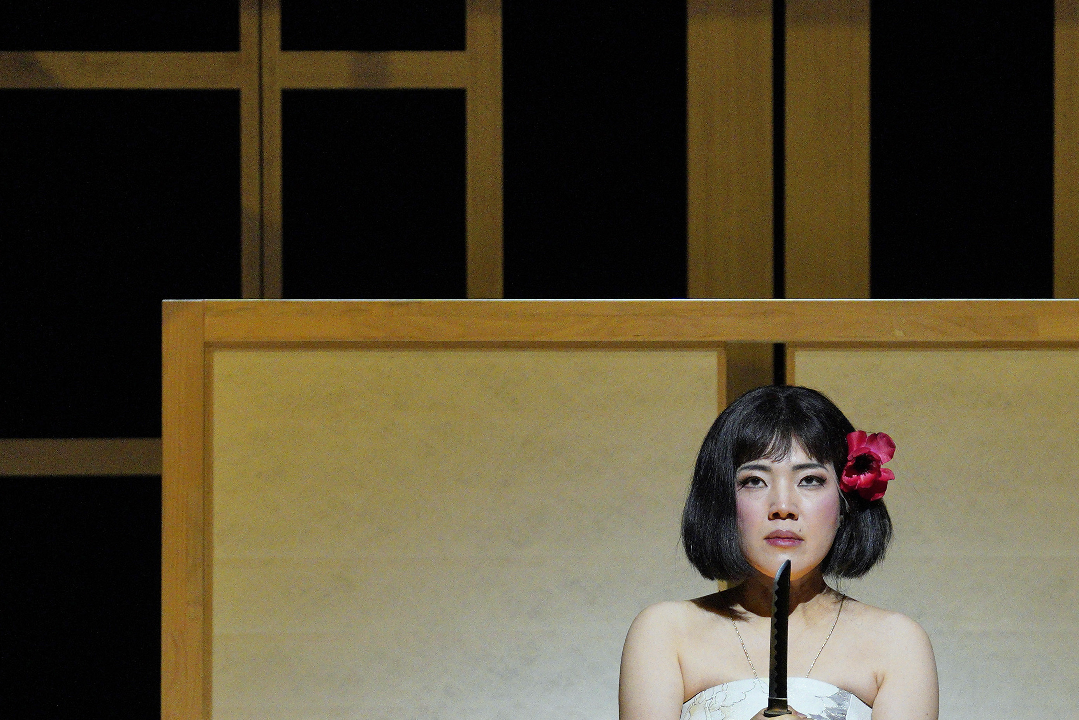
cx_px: 763
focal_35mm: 433
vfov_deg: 3.2
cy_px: 438
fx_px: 12978
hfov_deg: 4.8
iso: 4000
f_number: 4
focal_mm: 200
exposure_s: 1/400
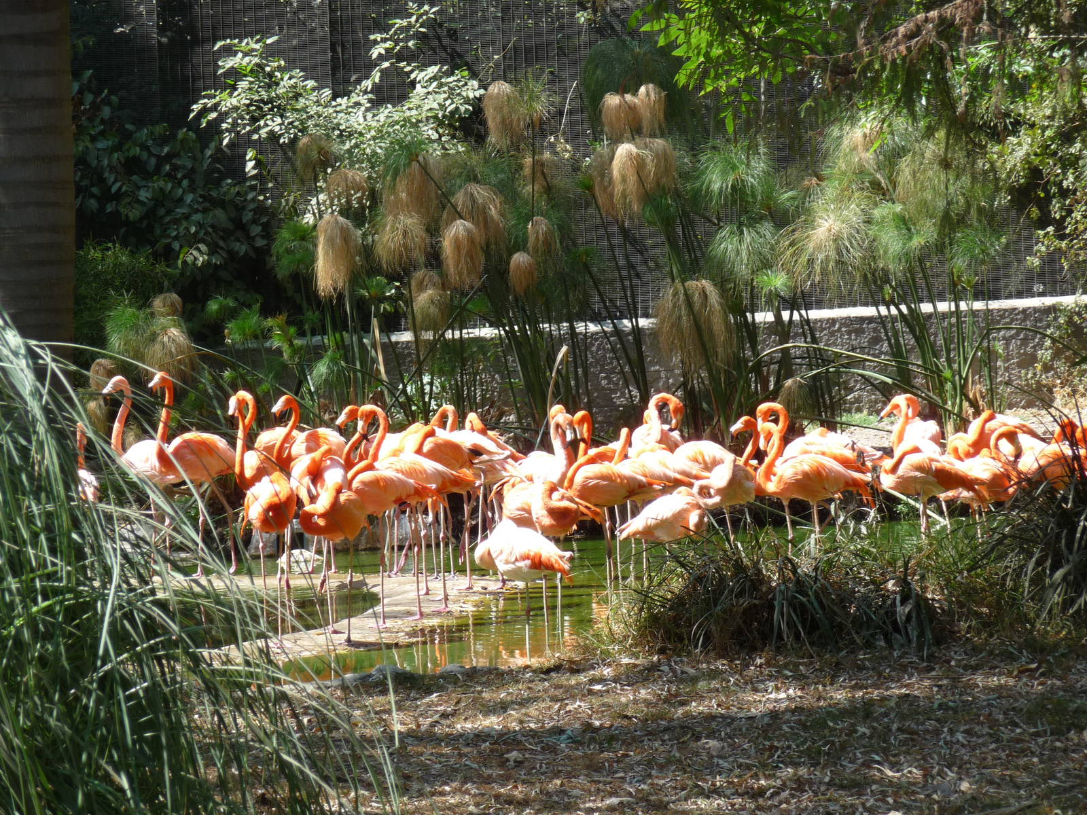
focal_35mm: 170
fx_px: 5338
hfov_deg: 11.6
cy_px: 408
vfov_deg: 8.7
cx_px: 544
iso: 100
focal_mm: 29.1
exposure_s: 1/160
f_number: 4.8
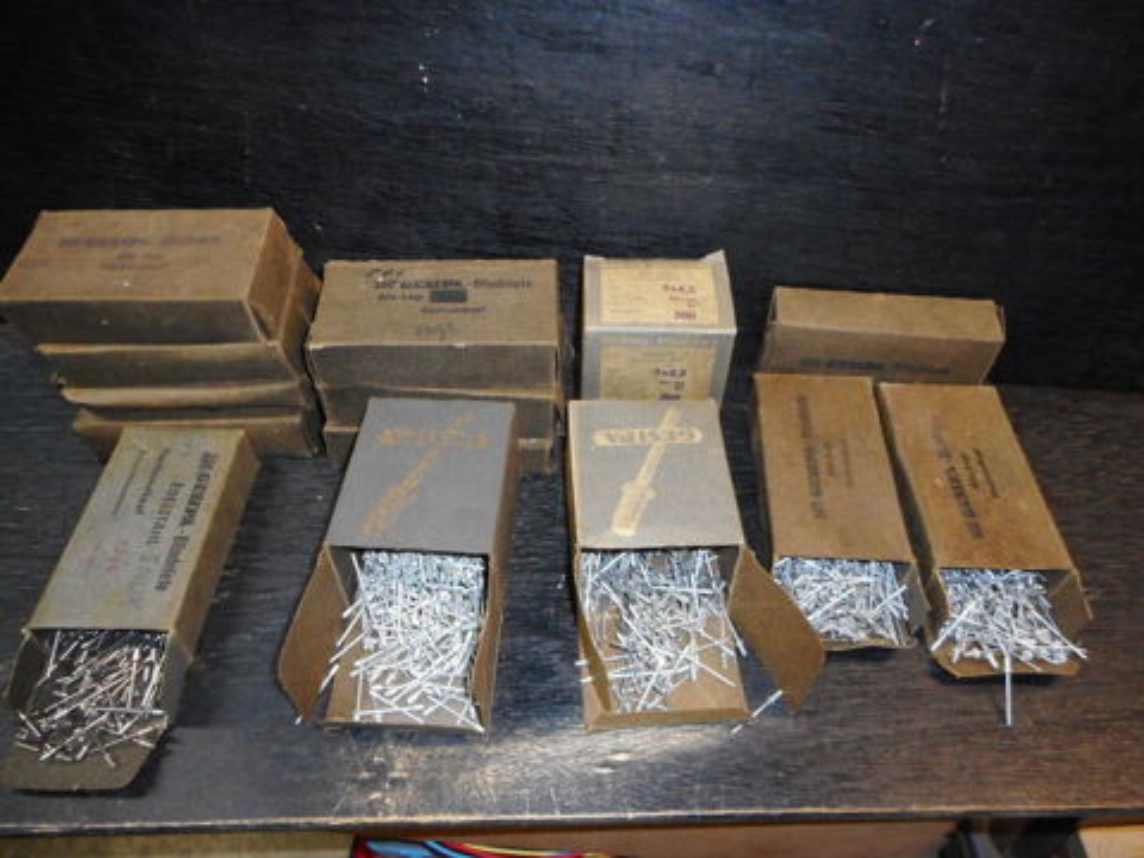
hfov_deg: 69.4
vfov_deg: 54.9
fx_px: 826
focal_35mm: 25
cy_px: 429
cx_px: 572
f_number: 3.7
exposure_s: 1/25
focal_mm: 4.5
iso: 400
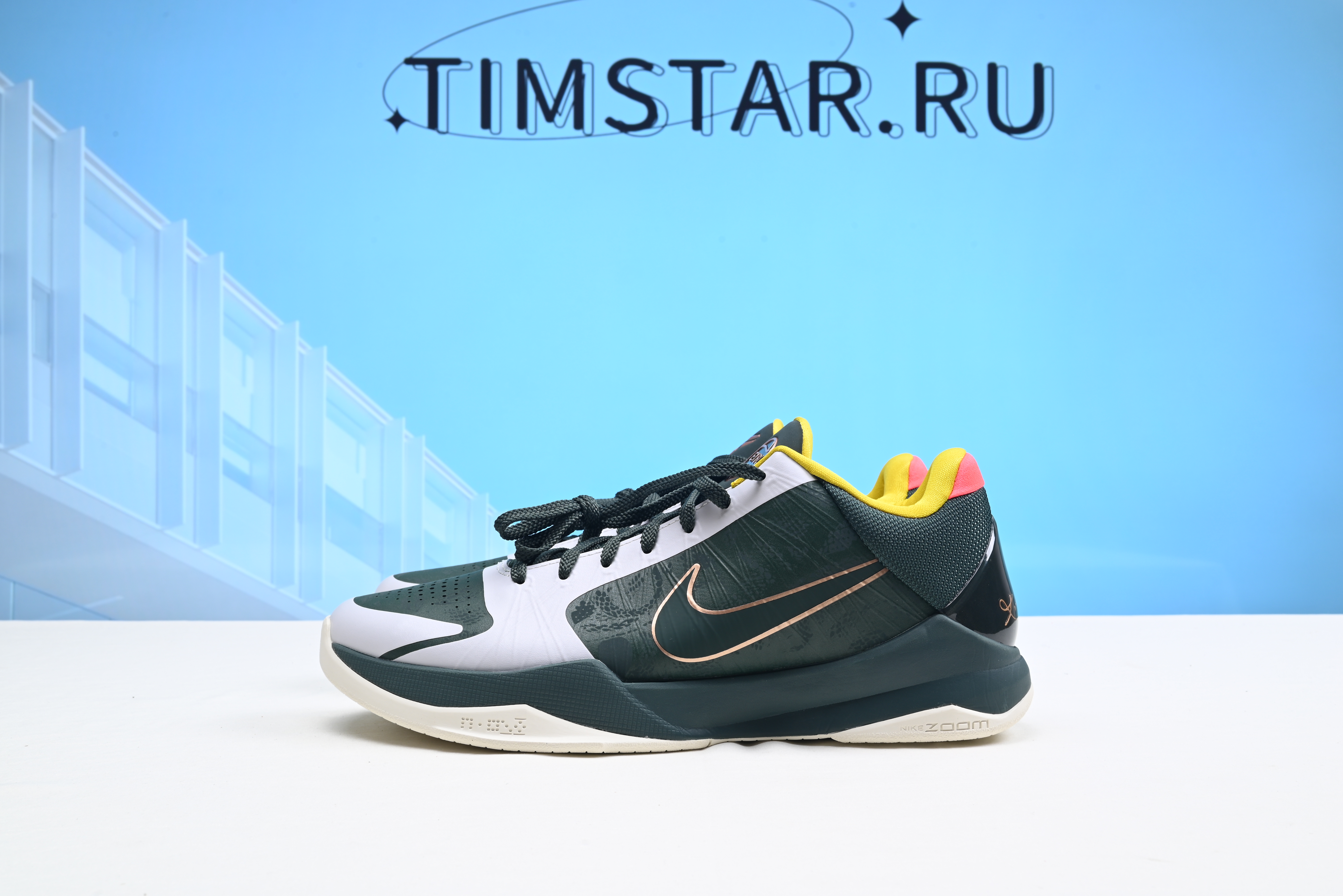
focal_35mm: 37
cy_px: 448
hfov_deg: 51.9
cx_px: 672
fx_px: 1381
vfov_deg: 36.0
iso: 100
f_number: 16
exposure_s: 1/2
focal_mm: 37
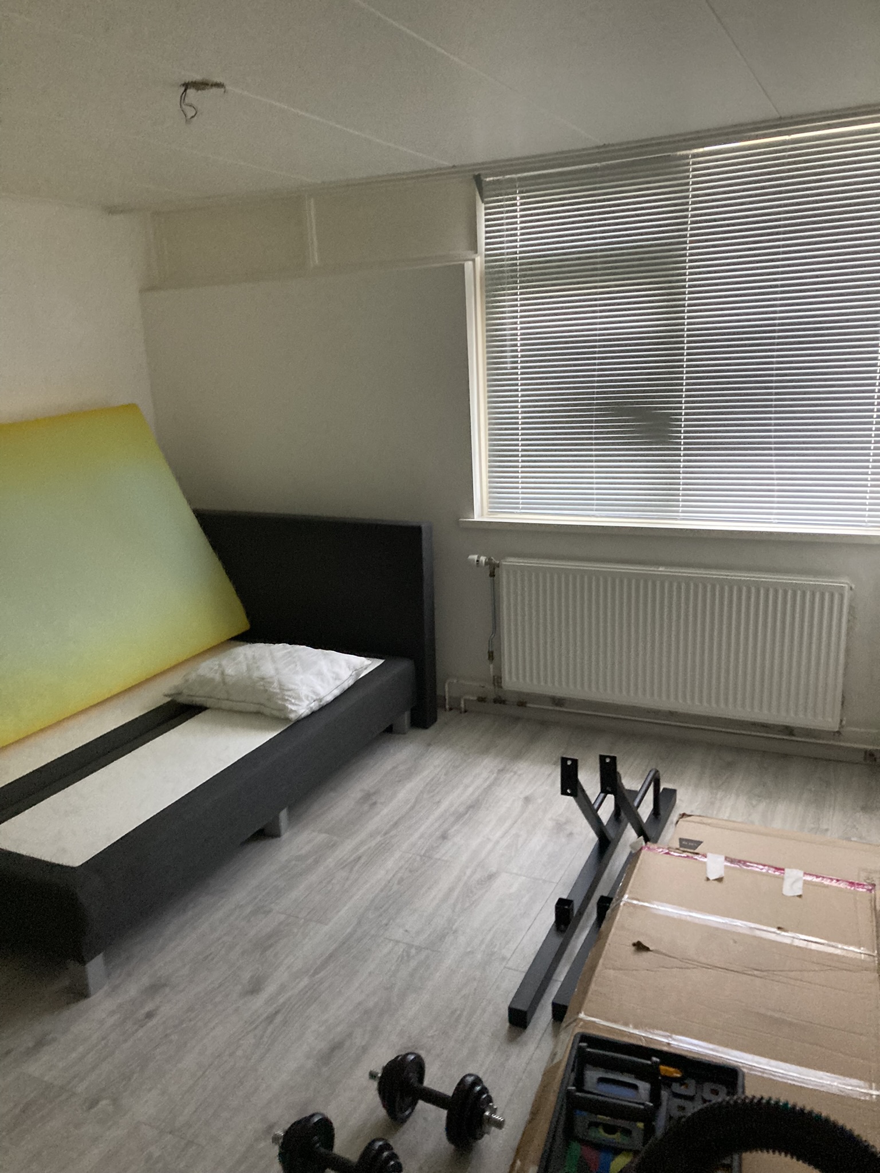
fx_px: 949
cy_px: 586
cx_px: 440
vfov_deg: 63.4
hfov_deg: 49.7
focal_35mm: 28
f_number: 1.8
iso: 320
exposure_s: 1/43
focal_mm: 3.99
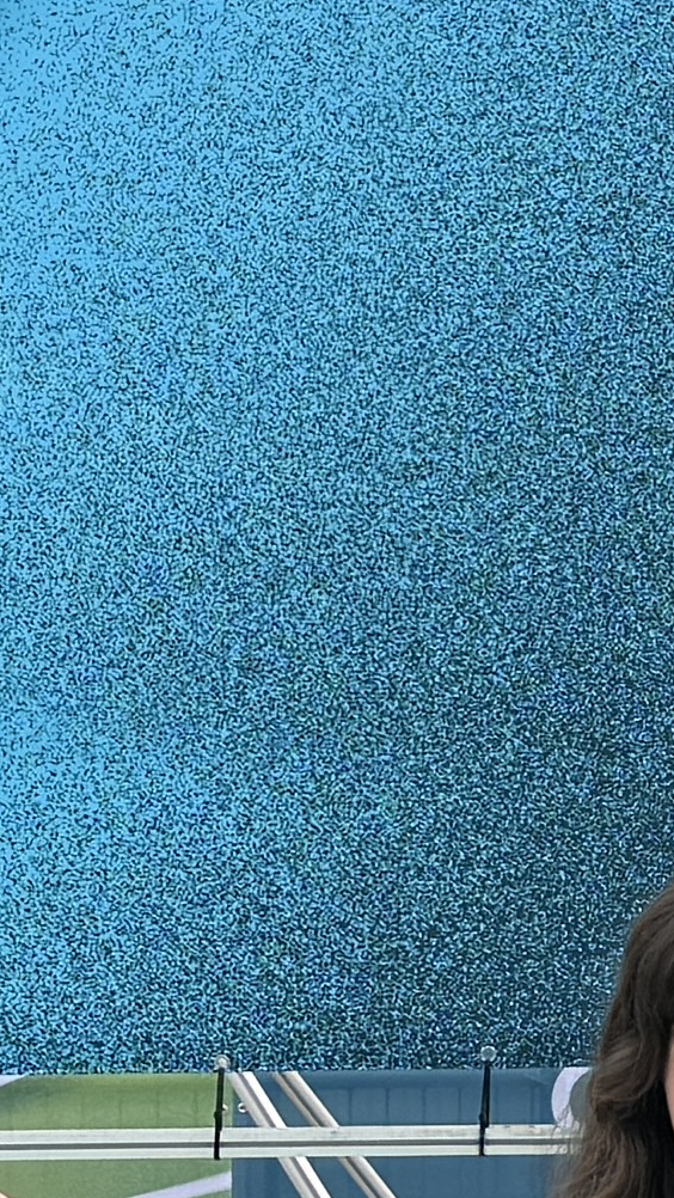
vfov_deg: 14.4
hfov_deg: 8.0
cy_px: 582
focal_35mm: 149
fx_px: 4732
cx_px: 945
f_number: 1.78
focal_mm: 6.76
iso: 80
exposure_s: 1/742
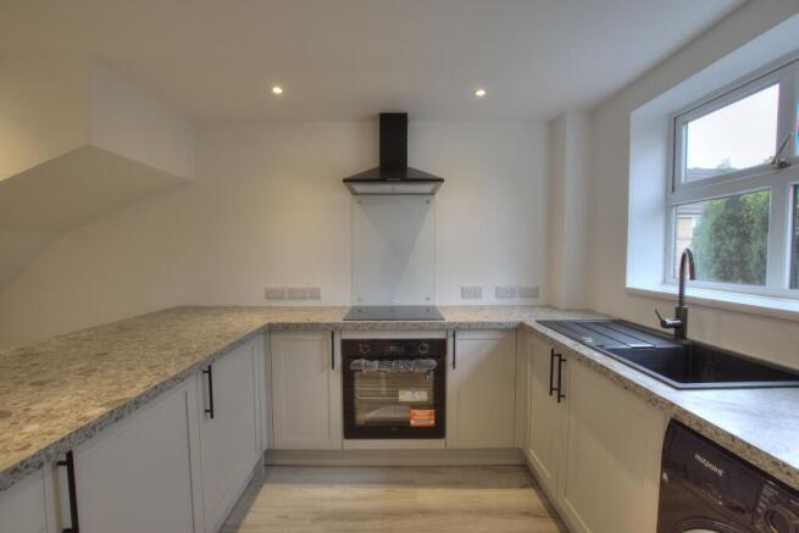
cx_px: 400
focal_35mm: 15
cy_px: 266
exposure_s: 1/15
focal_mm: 10
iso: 400
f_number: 8
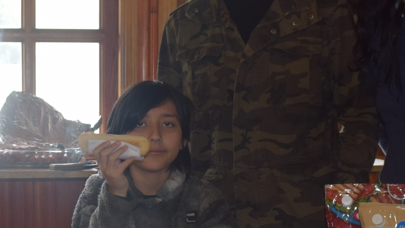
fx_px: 1091
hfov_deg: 20.9
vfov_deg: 11.9
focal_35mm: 102
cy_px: 193
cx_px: 133
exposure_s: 1/40
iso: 400
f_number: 3.8
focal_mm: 21
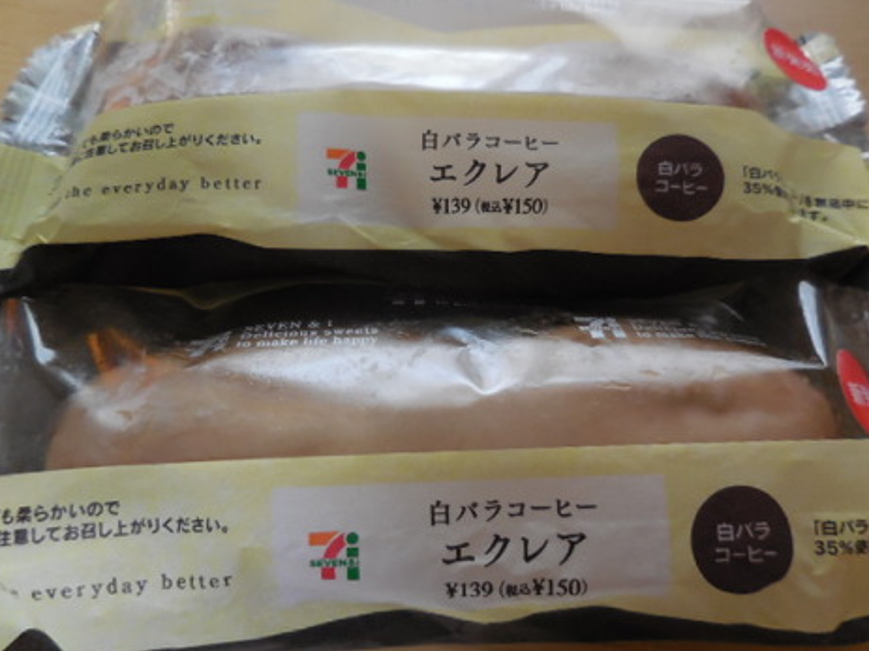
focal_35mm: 27
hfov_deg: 65.3
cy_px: 316
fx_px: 678
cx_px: 441
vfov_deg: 51.3
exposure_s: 1/25
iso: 400
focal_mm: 4.5
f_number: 3.3
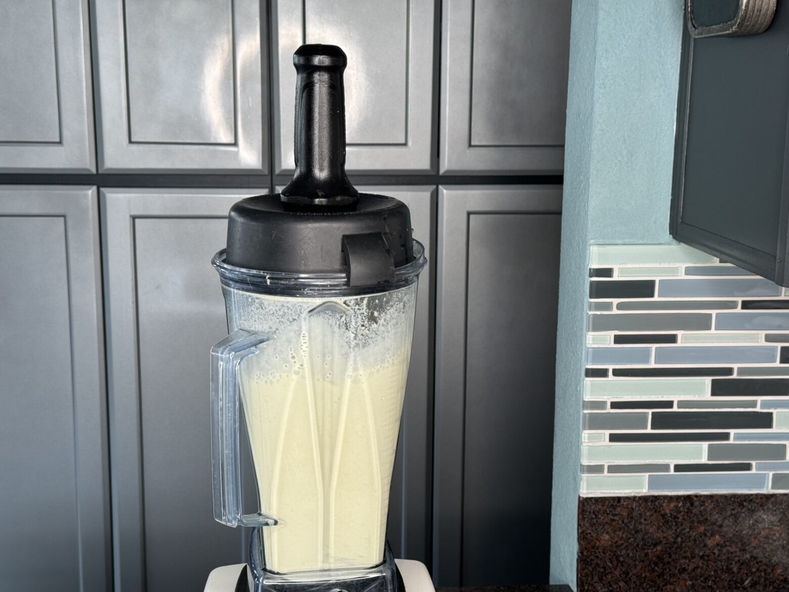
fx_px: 1094
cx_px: 394
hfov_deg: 39.7
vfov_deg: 30.3
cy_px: 296
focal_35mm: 48
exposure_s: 1/121
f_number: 1.78
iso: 50
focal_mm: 6.76
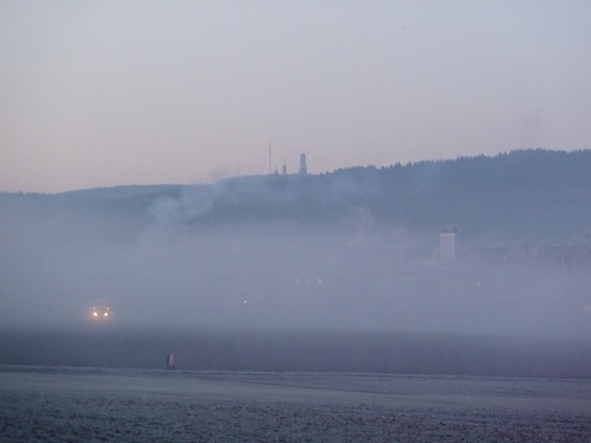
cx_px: 296
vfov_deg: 7.1
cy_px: 222
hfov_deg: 9.4
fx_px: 3585
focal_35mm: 210
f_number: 4.6
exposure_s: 1/13
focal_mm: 34.4
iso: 400
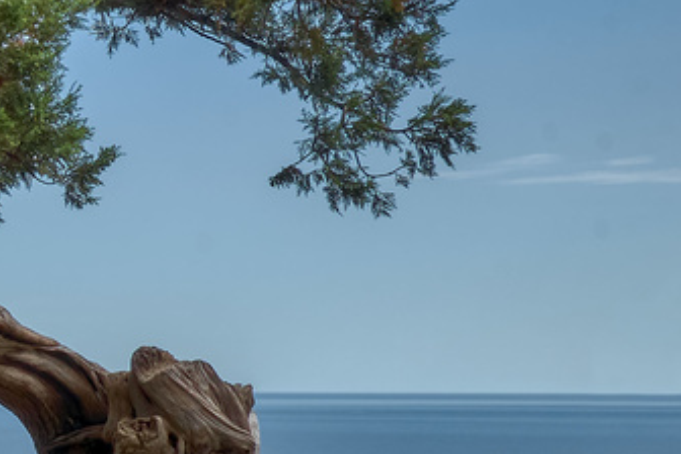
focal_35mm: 100
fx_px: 1892
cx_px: -734
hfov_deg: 15.6
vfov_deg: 13.6
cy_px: 337
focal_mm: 24
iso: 100
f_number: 11
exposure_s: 1/90
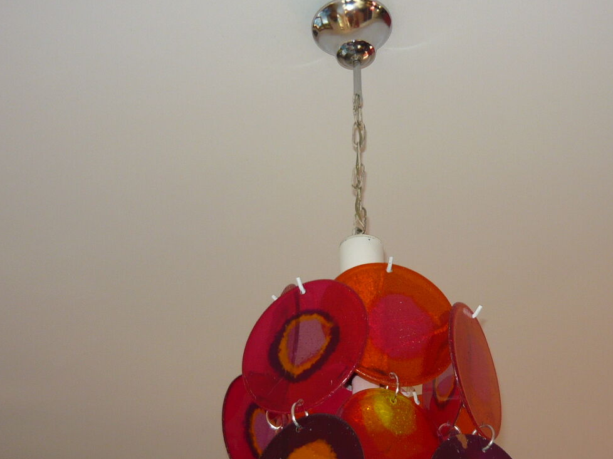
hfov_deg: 35.4
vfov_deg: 26.7
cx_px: 367
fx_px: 956
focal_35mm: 54
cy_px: 340
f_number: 2.8
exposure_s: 1/30
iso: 100
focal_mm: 5.5
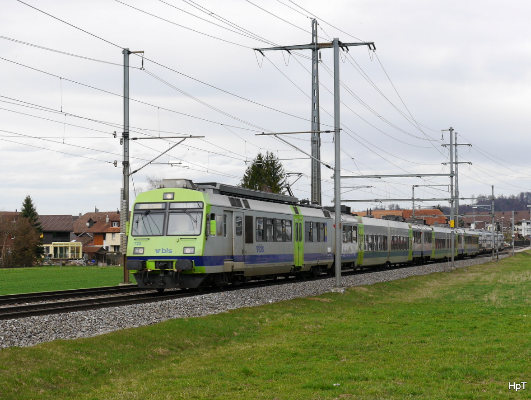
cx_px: 269
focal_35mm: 51
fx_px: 783
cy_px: 199
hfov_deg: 37.4
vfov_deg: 28.6
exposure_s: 1/250
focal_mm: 25
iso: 160
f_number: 7.1
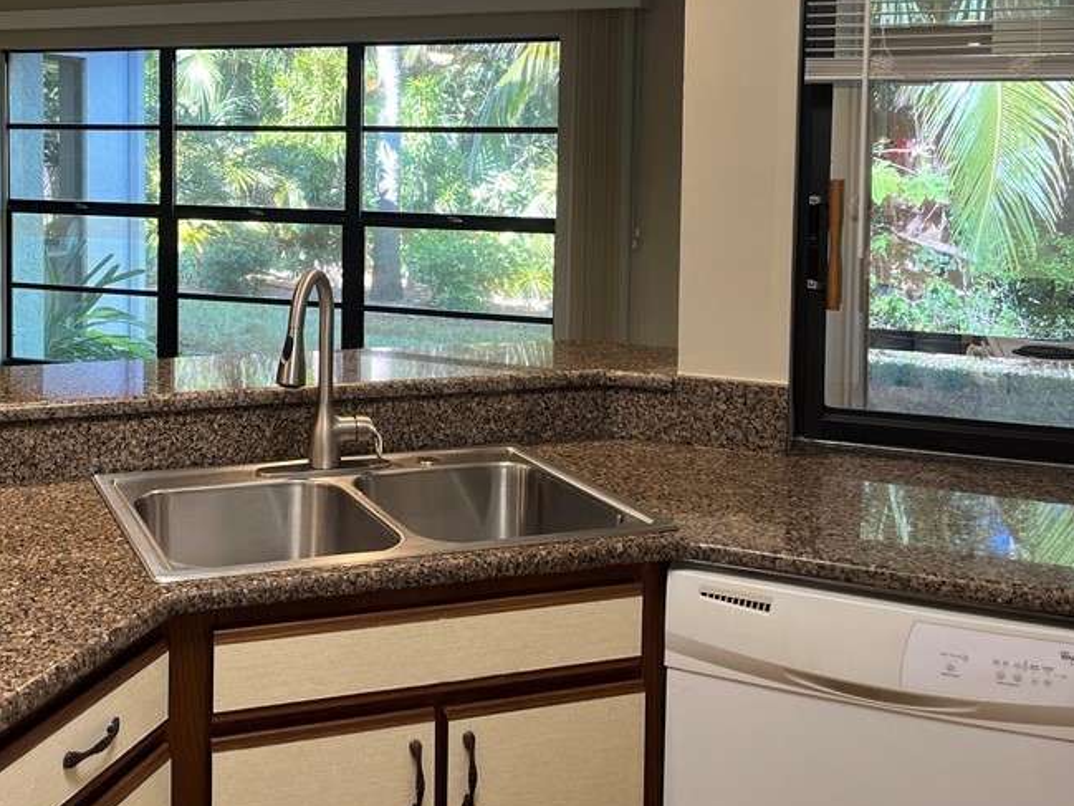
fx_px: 1272
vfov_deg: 34.5
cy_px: 218
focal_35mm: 41
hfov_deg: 44.7
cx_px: 314
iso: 64
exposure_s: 1/60
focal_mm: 5.1
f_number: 1.6
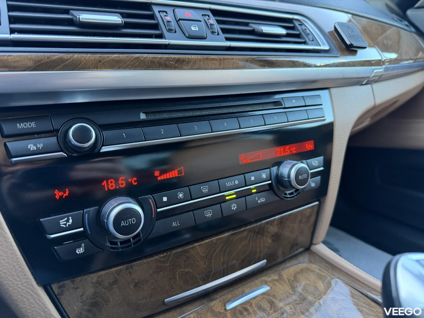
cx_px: 212
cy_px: 159
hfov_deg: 71.6
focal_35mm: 24
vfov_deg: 56.8
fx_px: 294
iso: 250
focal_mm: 6.76
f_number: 1.78
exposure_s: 1/60
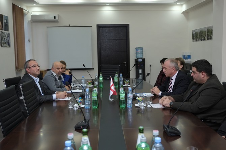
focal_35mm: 37
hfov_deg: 51.9
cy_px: 75
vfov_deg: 36.0
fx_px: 232
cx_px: 113
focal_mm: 24.9
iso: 800
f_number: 2.8
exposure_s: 1/125
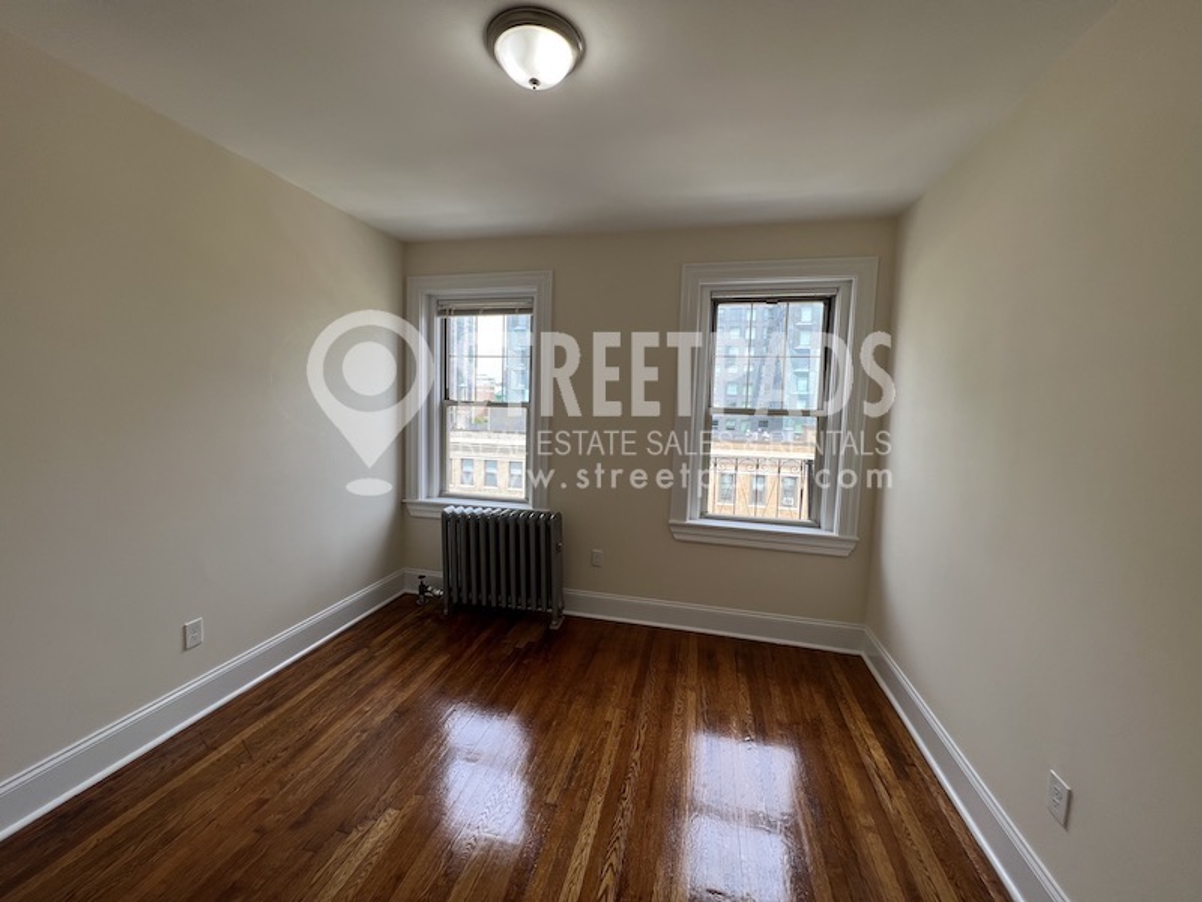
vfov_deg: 89.9
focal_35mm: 13
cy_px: 451
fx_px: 451
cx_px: 601
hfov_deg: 106.2
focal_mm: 1.57
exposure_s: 1/179
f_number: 1.8
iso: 32
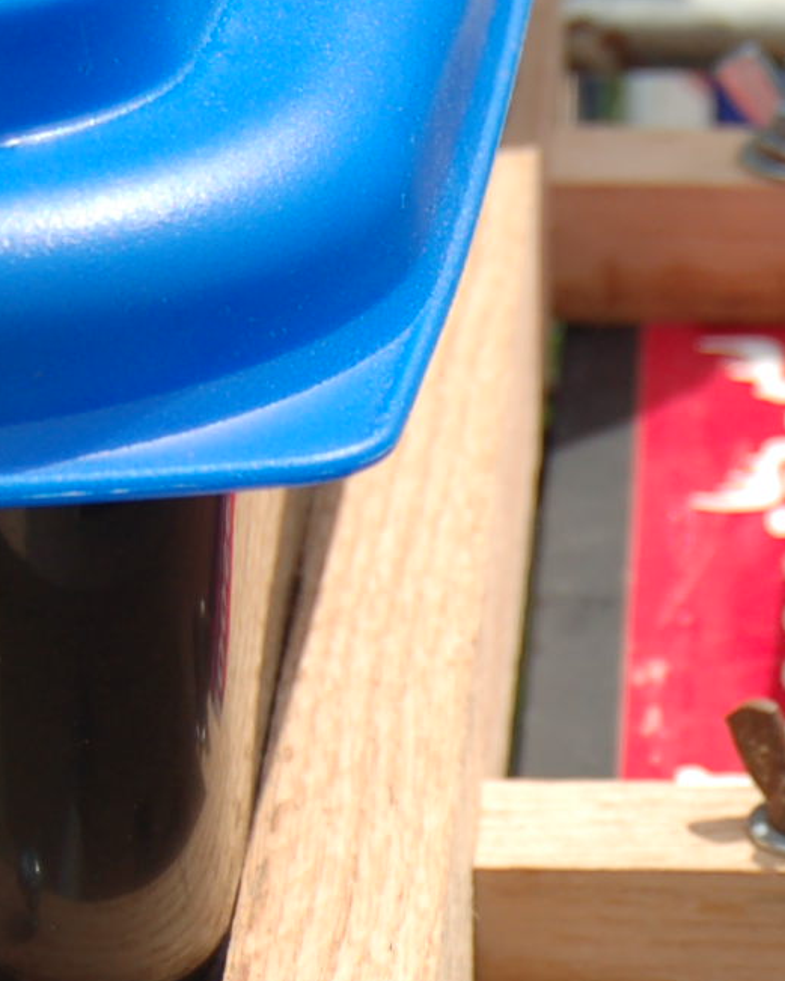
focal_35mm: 195
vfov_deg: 9.8
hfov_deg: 7.9
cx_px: 954
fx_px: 5662
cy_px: 992
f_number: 4.2
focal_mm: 30
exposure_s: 1/1000
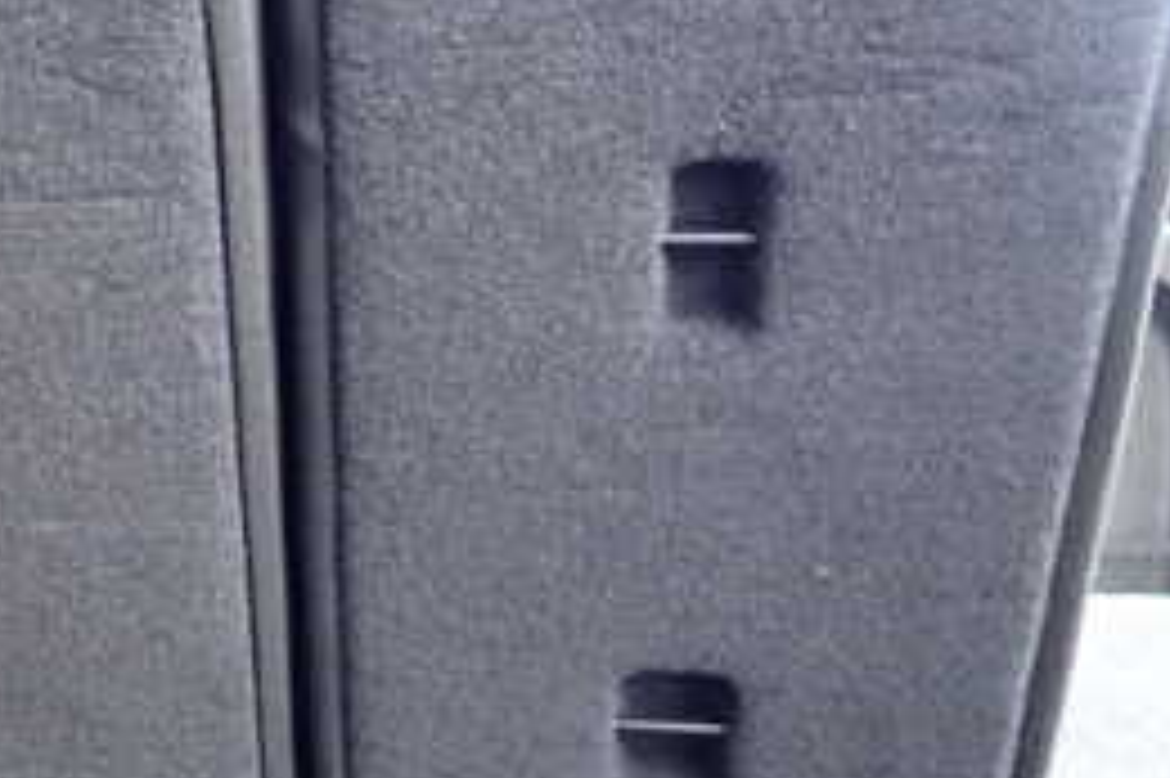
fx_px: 1949
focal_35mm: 60
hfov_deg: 31.4
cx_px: 54
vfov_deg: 22.6
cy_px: 459
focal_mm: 4.5
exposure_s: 1/125
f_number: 2
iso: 800
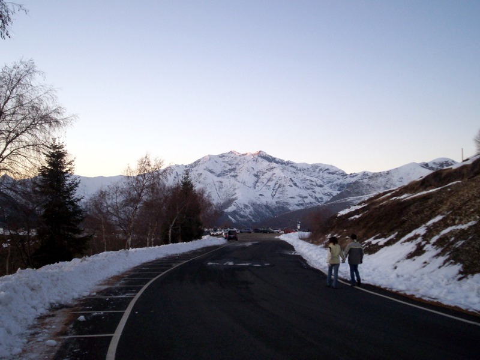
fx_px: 499
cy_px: 180
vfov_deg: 39.7
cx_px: 240
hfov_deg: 51.4
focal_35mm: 36
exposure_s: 1/77.4
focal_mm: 5.9
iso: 140
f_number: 4.5
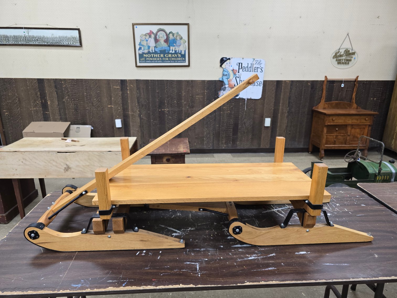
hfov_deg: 73.9
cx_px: 198
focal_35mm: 23
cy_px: 149
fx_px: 264
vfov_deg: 58.9
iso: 200
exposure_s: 1/63
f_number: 1.7
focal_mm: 6.3
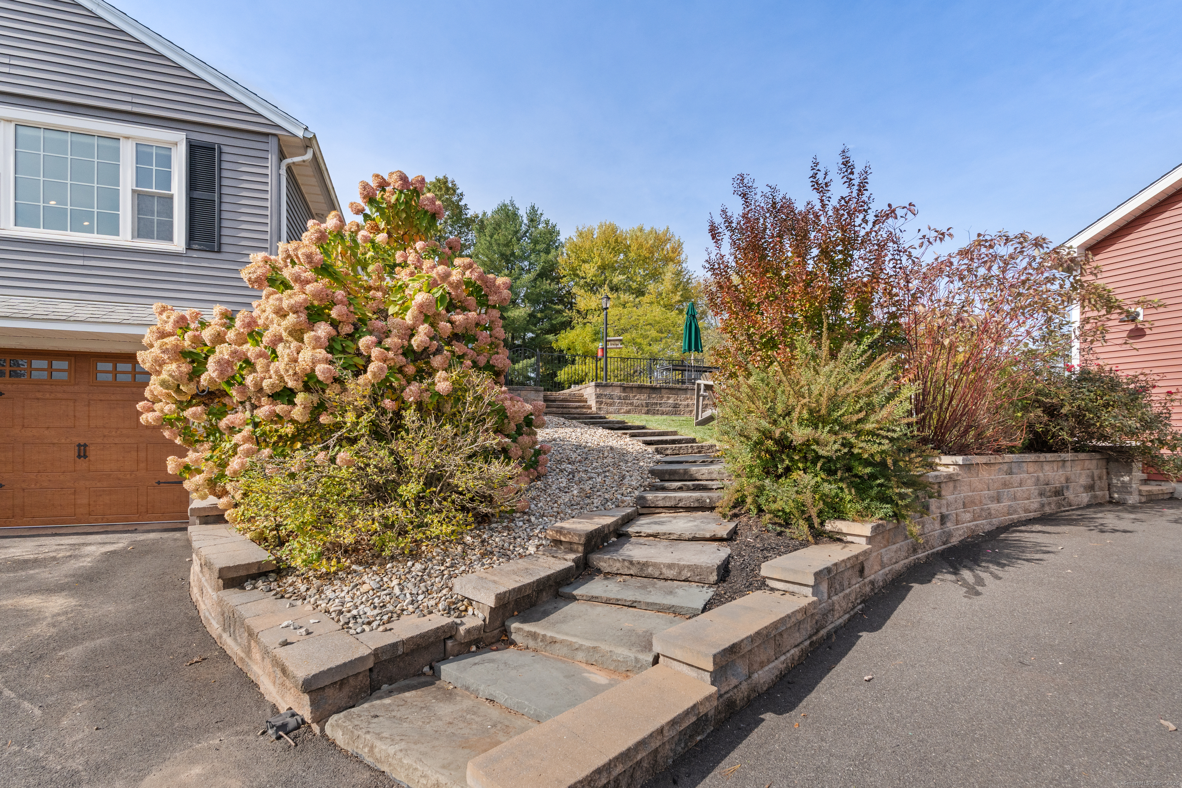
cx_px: 591
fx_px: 525
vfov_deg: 73.7
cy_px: 394
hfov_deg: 96.7
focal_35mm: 16
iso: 1250
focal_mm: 16
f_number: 8
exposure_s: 1/640
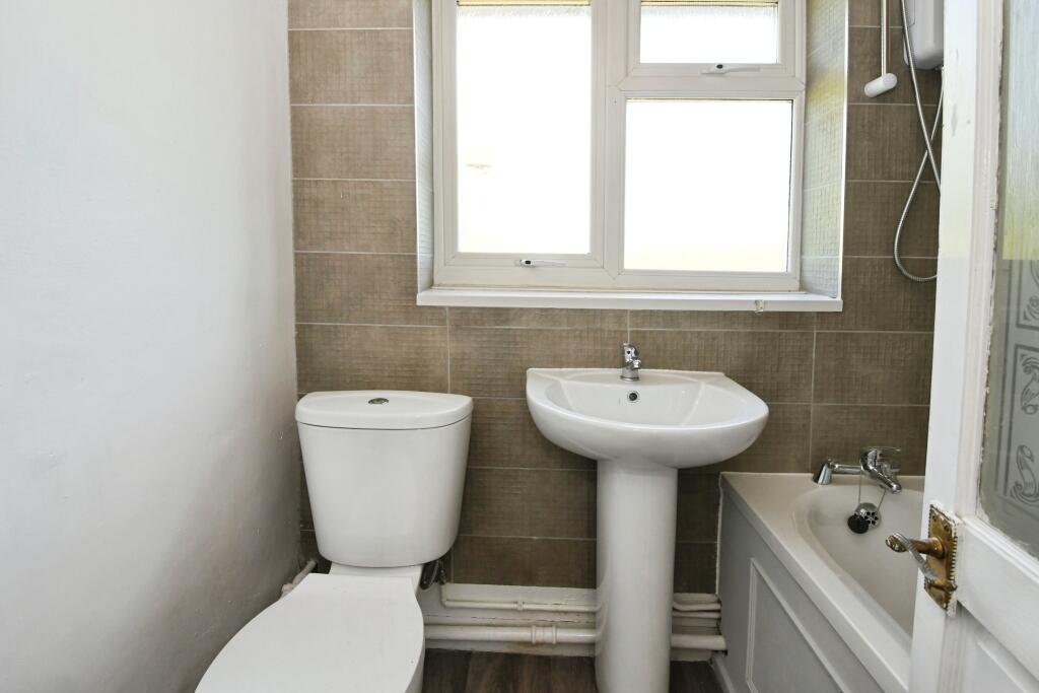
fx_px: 433
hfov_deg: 100.4
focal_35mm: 15
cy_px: 346
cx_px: 520
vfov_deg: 77.3
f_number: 7.1
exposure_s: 1/60
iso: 800
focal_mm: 10
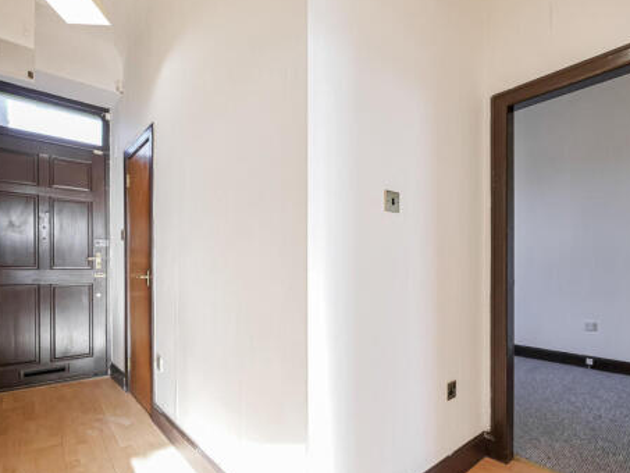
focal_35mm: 18
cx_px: 341
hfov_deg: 87.5
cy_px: 272
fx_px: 328
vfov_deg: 71.2
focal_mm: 7
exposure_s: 1/125
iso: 800
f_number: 4
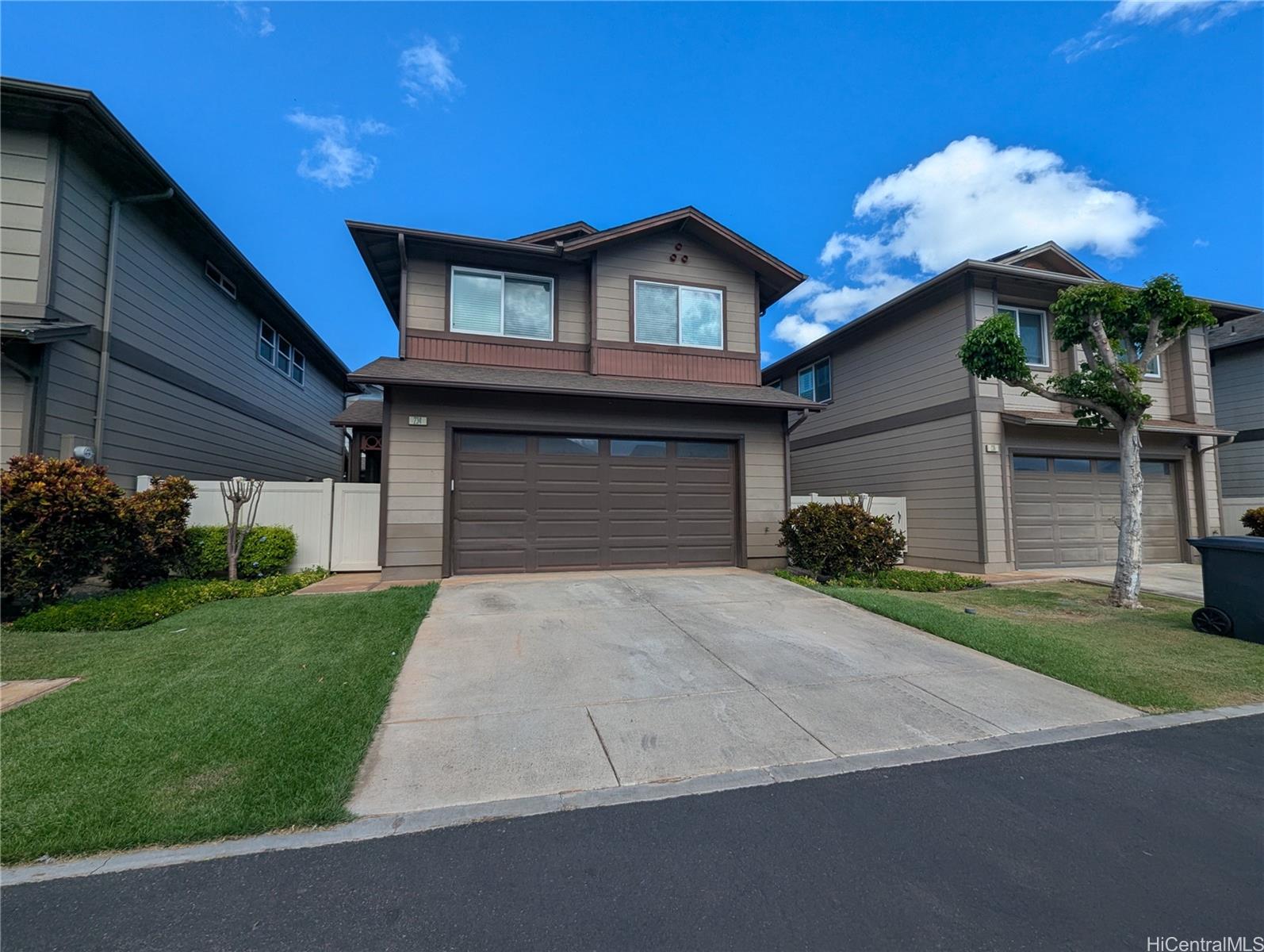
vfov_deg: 90.1
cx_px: 632
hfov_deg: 106.1
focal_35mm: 13
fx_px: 475
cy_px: 476
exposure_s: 1/1114
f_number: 2.2
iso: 44
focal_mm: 1.95
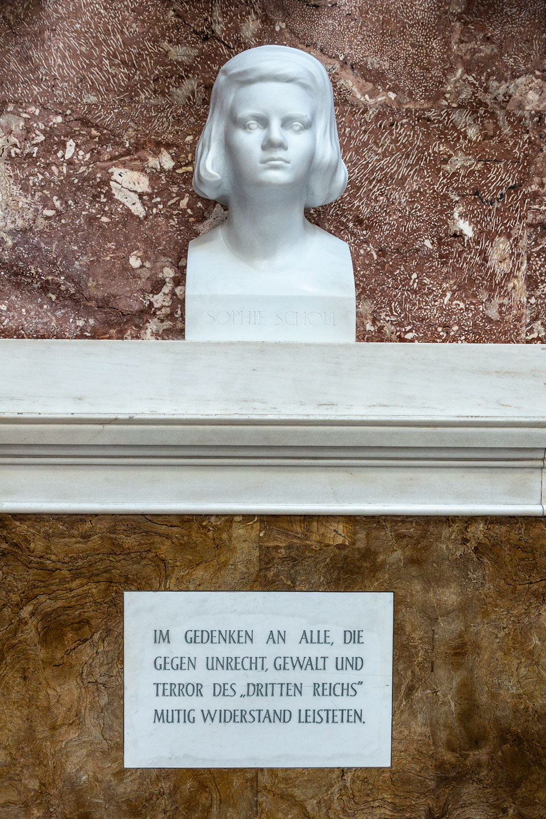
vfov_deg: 48.5
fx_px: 910
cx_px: 273
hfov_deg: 33.4
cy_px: 410
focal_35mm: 40
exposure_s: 1/80
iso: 160
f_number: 4
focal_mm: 14.5
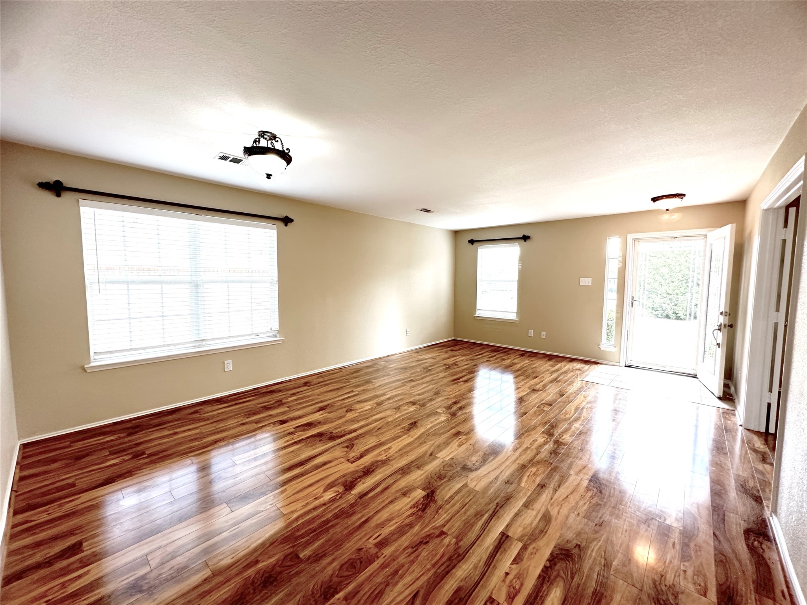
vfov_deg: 85.7
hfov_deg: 102.1
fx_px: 326
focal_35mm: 14
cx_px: 404
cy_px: 302
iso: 250
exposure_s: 1/60
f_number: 2.2
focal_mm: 2.22
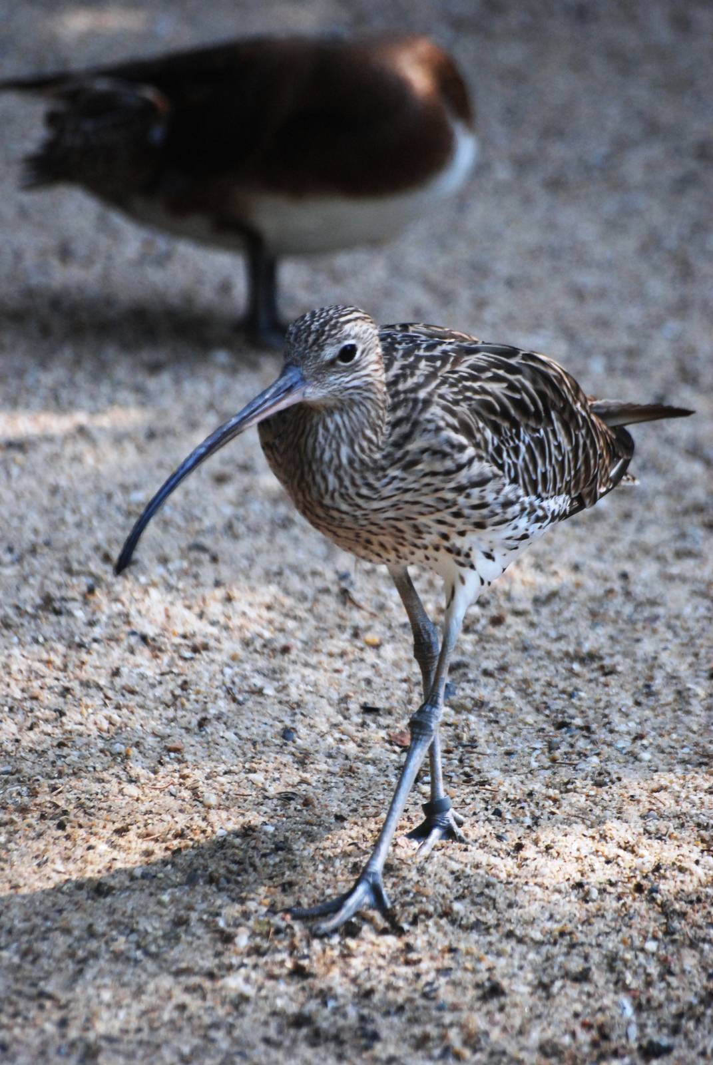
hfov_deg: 3.4
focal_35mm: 405
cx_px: 356
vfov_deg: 5.1
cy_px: 532
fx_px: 11997
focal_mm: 270
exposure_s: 1/400
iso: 1000
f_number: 5.6
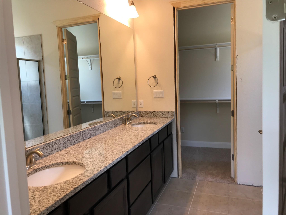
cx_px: 143
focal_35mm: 28
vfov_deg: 49.7
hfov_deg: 63.4
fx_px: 231
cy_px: 108
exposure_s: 1/40
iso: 25
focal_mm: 3.99
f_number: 1.8
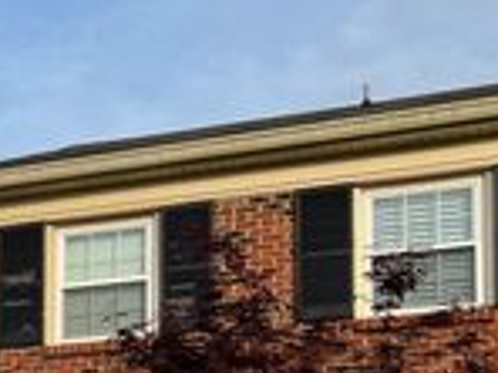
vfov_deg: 15.6
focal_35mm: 88
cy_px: 539
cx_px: -162
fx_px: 1266
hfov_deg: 20.2
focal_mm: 5.7
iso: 50
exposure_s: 1/2208
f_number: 1.5
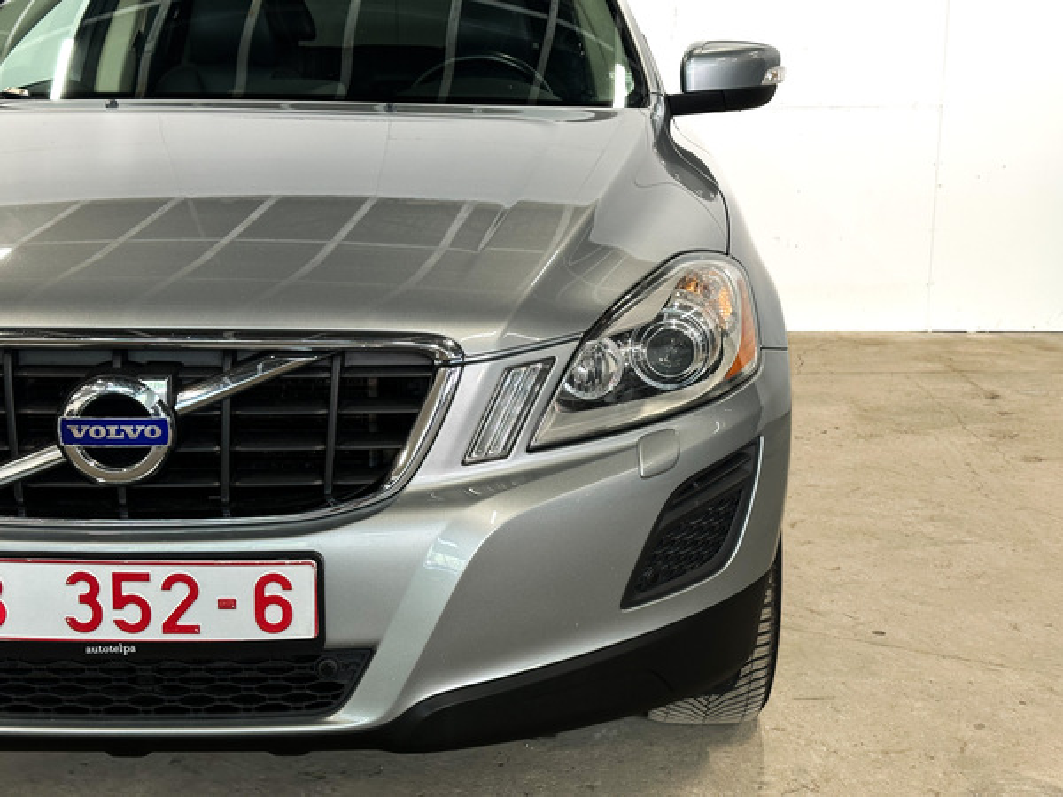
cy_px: 398
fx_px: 1474
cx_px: 532
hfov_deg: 39.7
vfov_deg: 30.3
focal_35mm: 48
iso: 80
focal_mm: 6.86
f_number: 1.8
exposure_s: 1/50
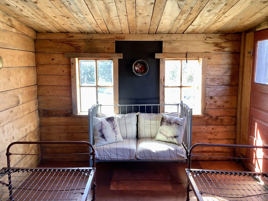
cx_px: 134
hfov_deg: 58.4
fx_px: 240
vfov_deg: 45.4
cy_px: 100
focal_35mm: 31
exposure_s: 1/60
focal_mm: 3.3
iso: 80
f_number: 2.4
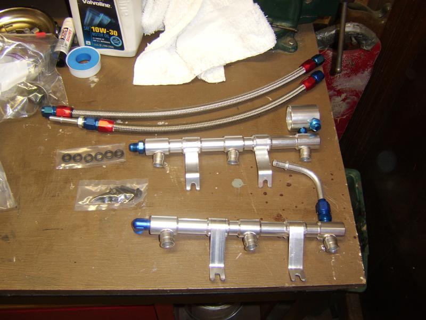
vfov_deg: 45.4
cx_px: 213
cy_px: 160
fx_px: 381
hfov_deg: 58.4
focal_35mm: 31
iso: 141
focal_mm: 8.13
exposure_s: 1/30
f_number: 2.7
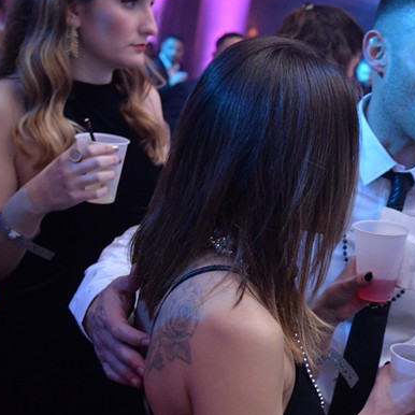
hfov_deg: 24.6
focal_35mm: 66
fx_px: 895
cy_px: 280
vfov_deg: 25.9
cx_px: 442
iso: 2000
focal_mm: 30
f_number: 4
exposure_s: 1/60
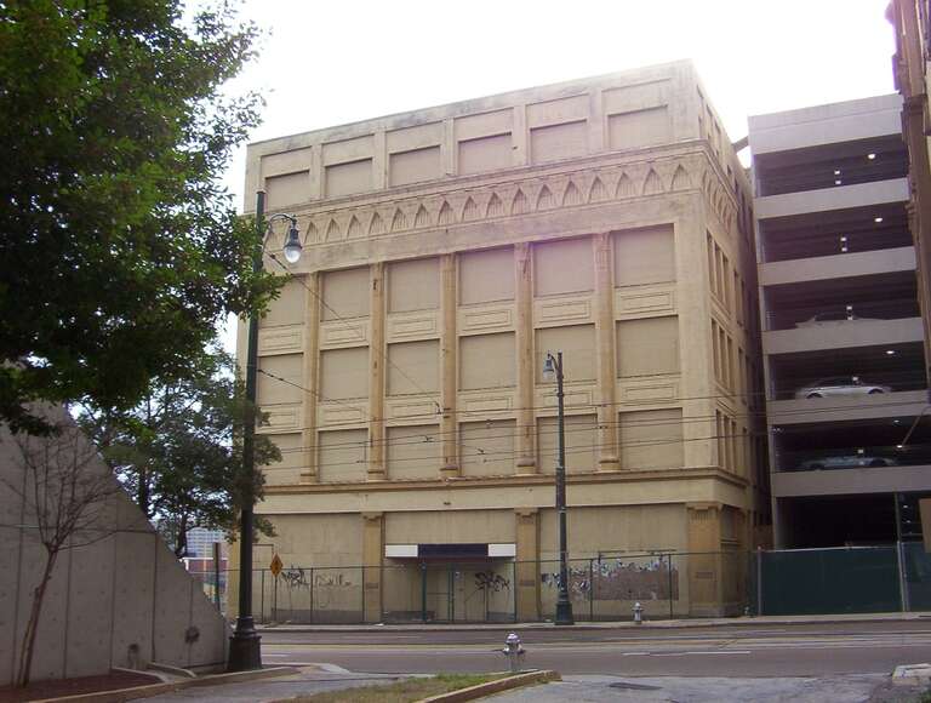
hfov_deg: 51.2
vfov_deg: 39.8
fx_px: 971
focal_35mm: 36
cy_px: 352
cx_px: 466
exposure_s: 1/284
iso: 100
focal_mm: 5.54
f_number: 5.24
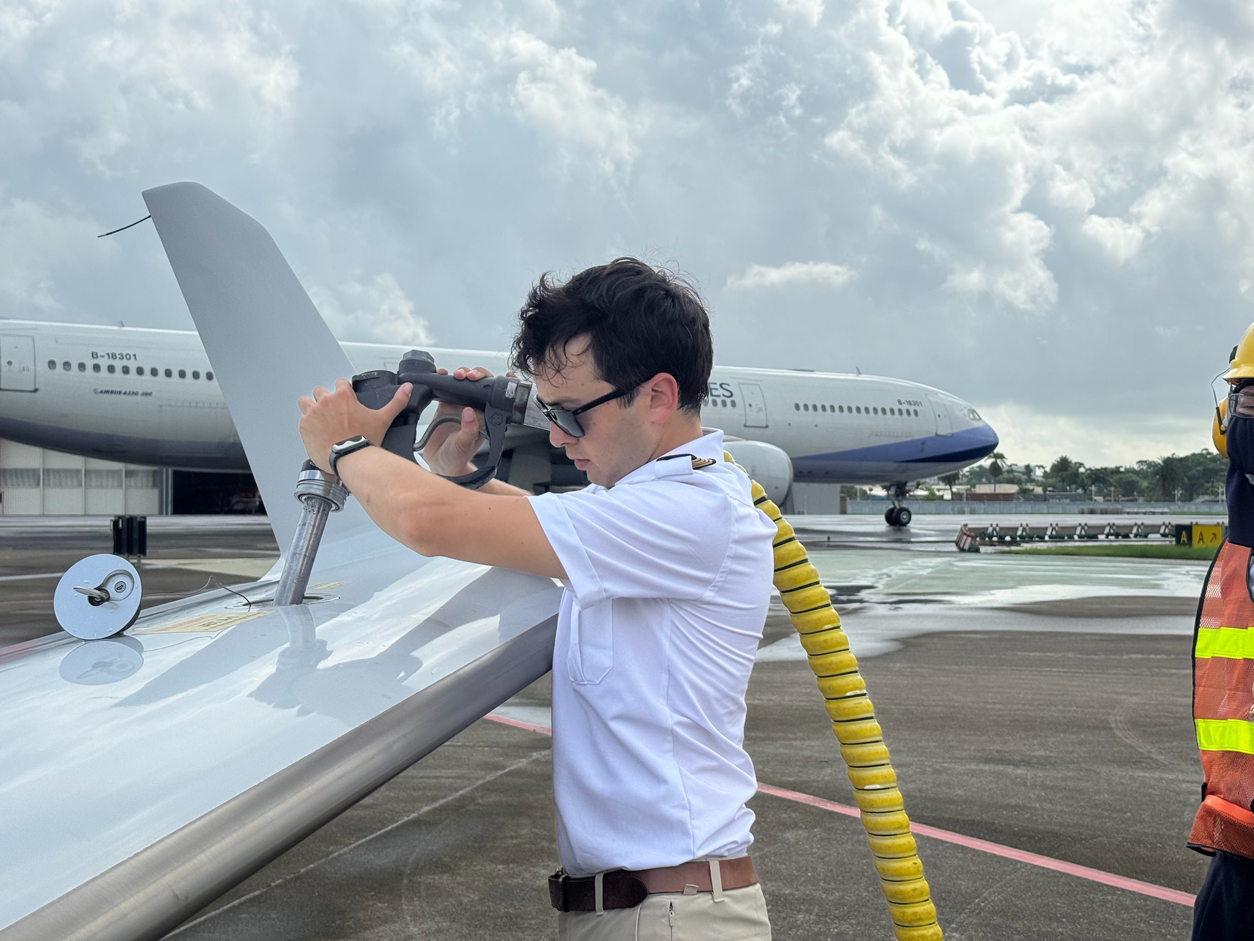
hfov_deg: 39.7
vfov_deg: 30.3
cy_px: 470
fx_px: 1739
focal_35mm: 48
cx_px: 627
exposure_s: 1/6410
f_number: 1.78
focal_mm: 6.76
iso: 64
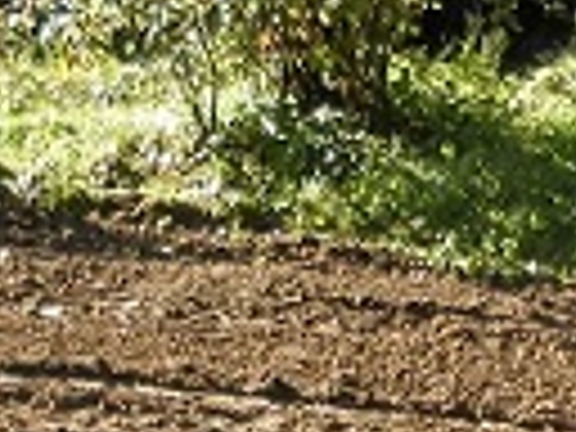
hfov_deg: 11.8
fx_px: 2779
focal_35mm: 167
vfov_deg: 7.9
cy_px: 1188
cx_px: 410
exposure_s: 1/160
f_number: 3.2
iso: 64
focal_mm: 4.9
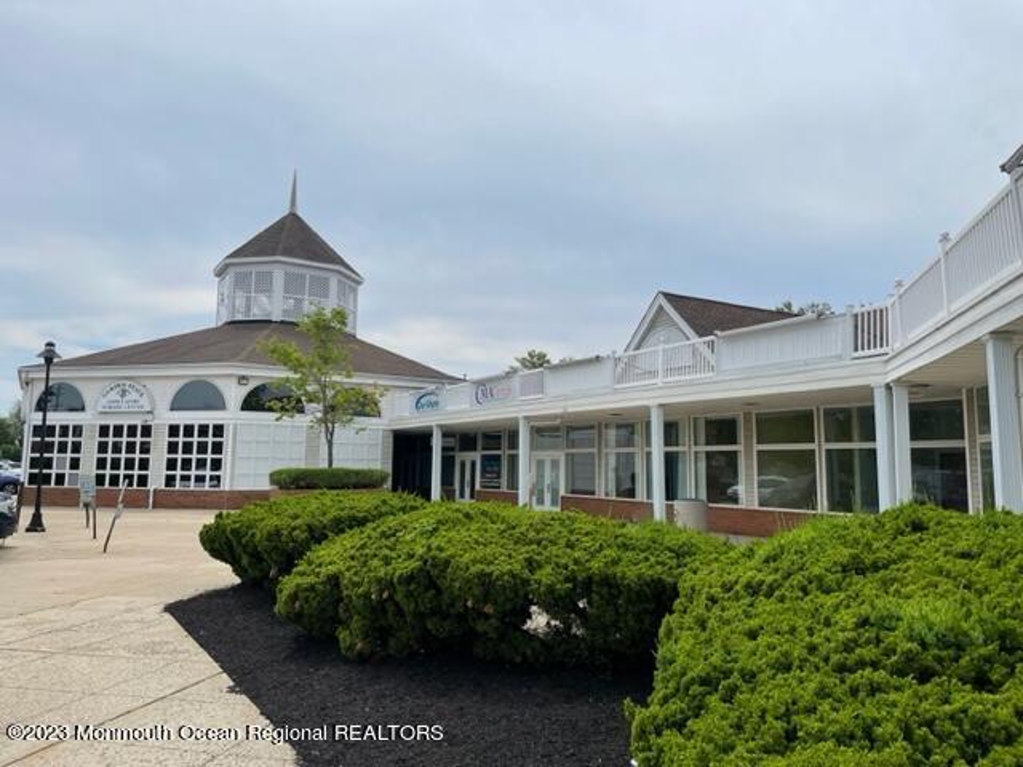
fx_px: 768
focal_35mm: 26
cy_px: 384
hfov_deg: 67.3
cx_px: 512
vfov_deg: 53.1
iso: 32
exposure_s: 1/6135
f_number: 1.6
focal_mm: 4.2
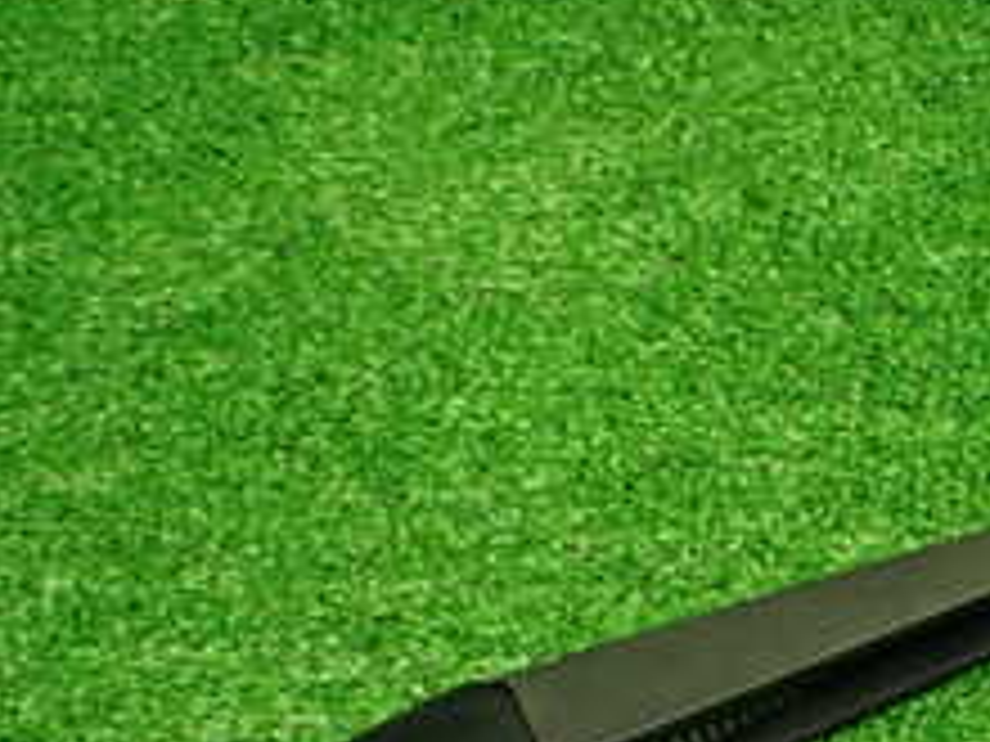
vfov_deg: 17.7
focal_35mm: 82
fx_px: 2345
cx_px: 1125
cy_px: 693
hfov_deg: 22.3
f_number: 2.3
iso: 500
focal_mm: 5.4
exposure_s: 1/125
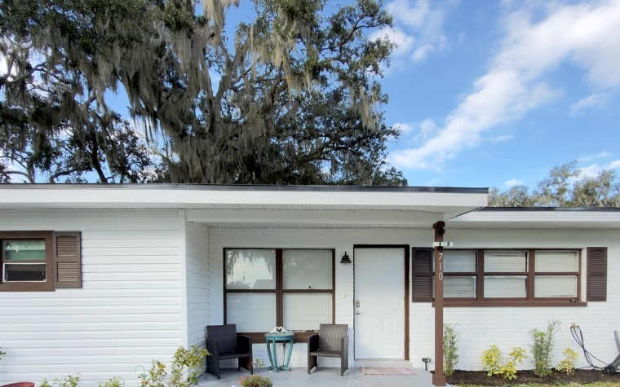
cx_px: 307
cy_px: 309
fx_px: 338
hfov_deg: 85.1
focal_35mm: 20
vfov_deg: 55.5
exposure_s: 1/194
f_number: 2.2
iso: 50
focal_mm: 2.22
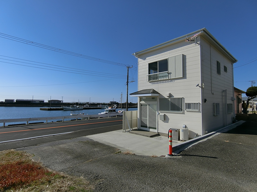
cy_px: 96
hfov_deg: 84.7
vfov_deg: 68.7
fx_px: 141
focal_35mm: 19
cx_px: 128
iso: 80
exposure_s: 1/640
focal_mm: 4.06
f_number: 6.9
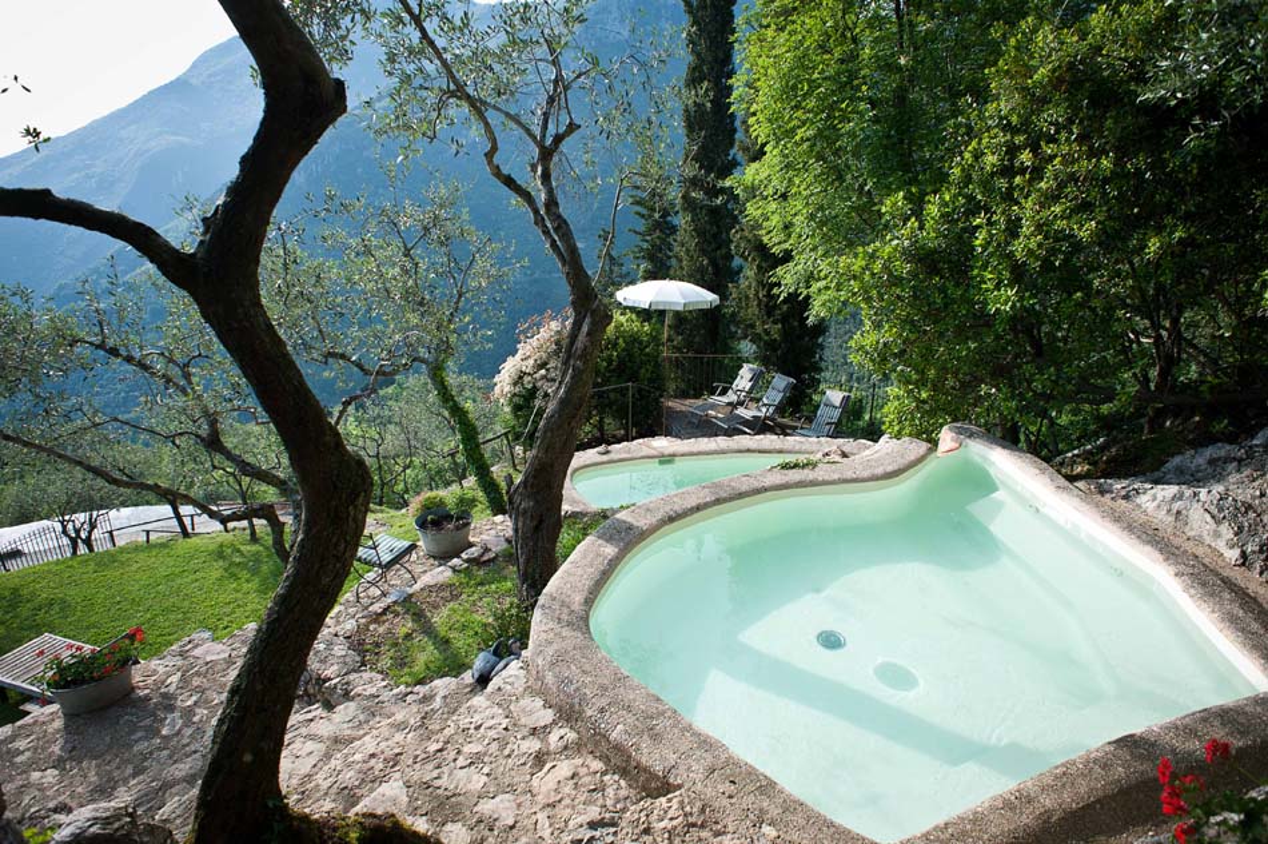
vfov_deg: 61.9
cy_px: 422
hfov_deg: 84.0
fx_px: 704
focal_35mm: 20
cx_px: 634
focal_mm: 20
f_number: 8
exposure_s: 1/250
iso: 200
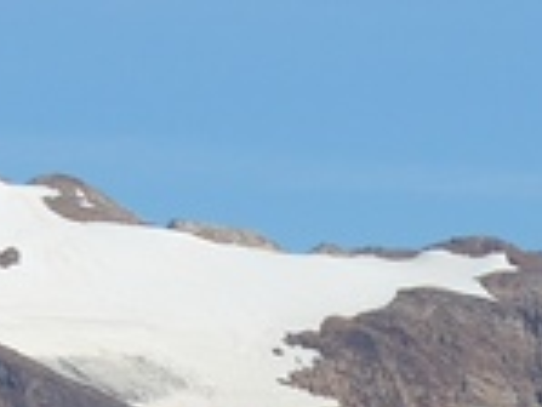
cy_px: 1127
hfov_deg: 2.4
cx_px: -102
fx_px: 13006
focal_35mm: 830
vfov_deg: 1.8
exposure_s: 1/640
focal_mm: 24.3
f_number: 5.2
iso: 80
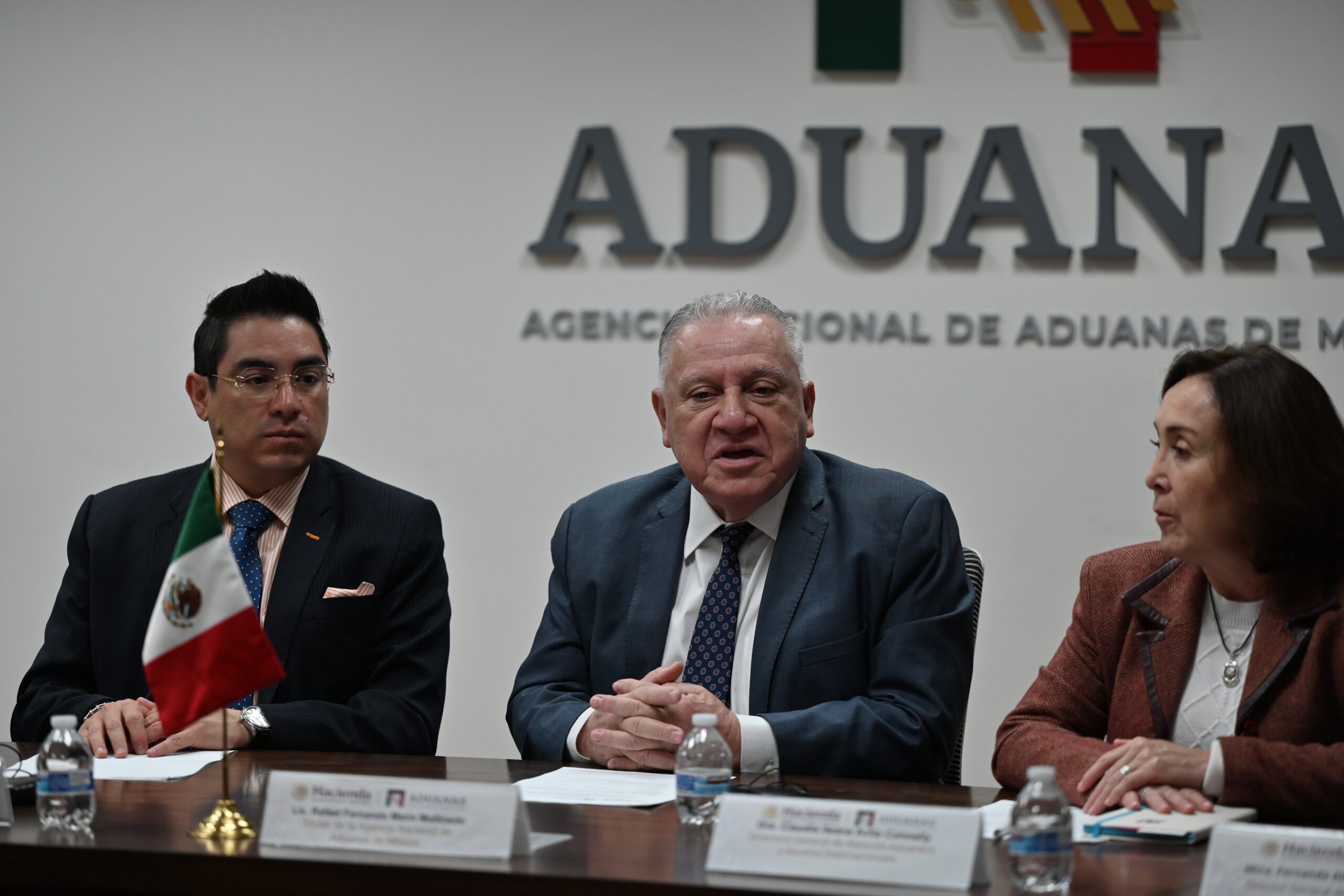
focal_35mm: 125
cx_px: 672
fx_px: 4667
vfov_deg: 11.0
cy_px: 448
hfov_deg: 16.4
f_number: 2.8
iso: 400
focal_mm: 125
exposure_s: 1/160
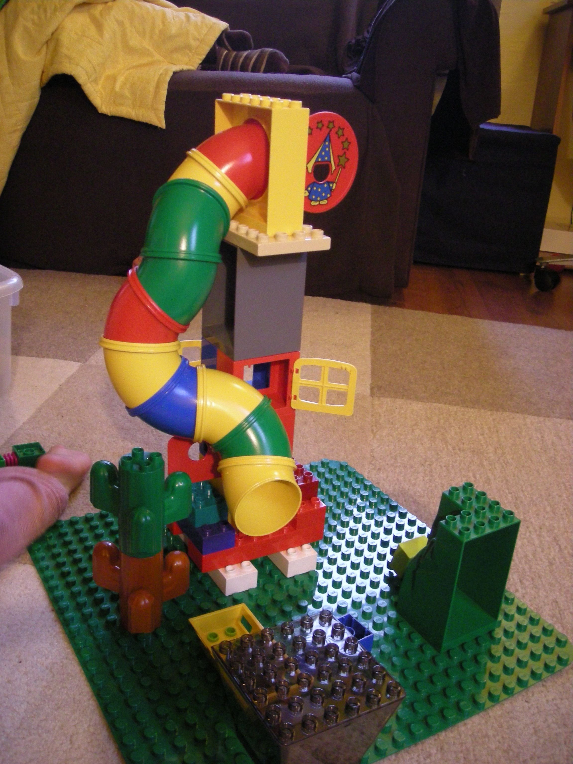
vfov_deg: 52.6
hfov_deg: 40.7
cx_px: 286
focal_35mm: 35
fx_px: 772
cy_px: 382
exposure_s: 1/13.8
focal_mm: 5.7
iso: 400
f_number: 2.8
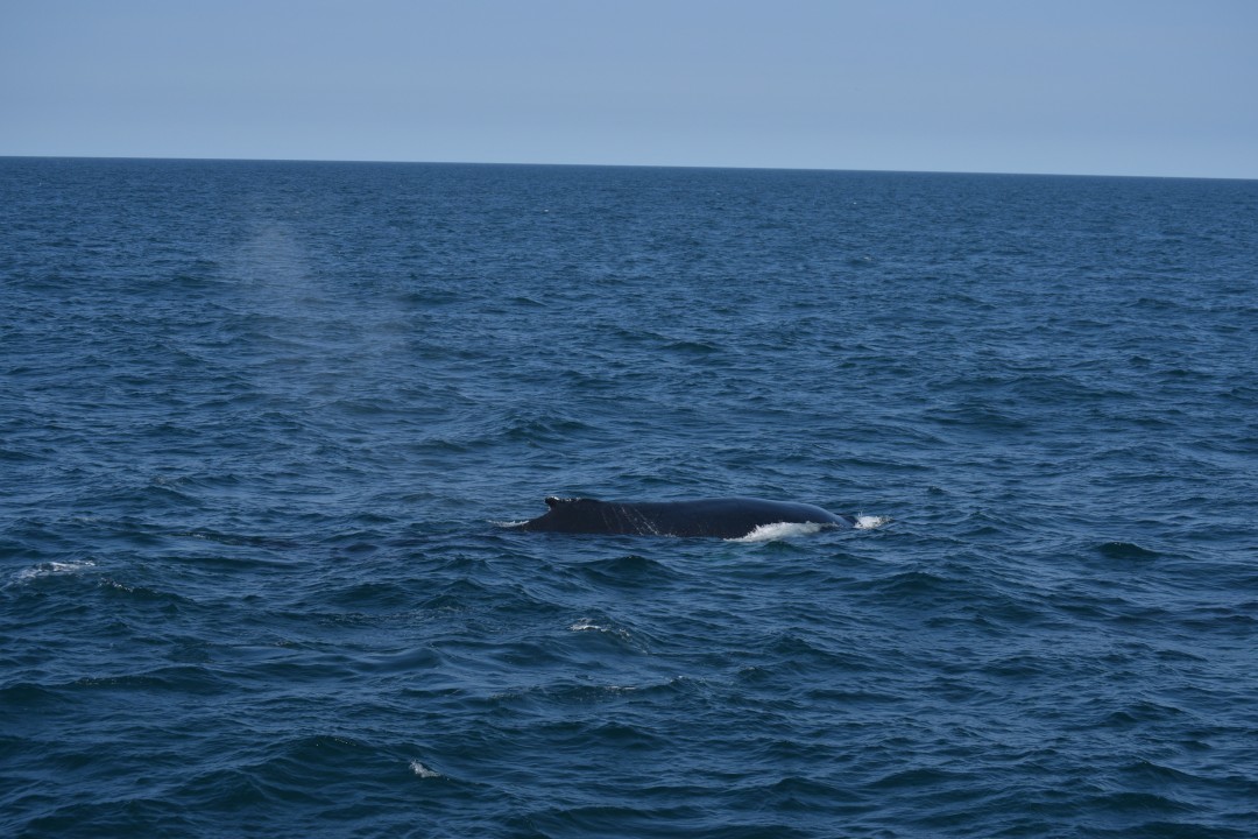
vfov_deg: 16.6
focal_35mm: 82
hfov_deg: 24.6
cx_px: 629
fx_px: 2883
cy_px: 420
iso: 200
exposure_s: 1/1600
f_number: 5.6
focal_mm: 55
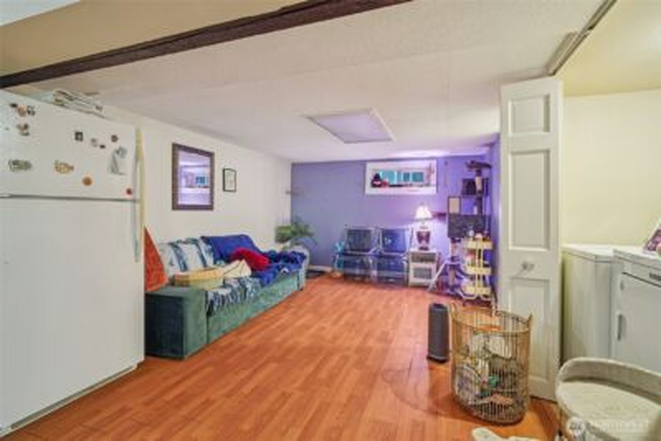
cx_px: 330
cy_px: 220
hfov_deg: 96.7
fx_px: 294
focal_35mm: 16
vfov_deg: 73.8
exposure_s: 1/5
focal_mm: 16
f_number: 8
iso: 1600
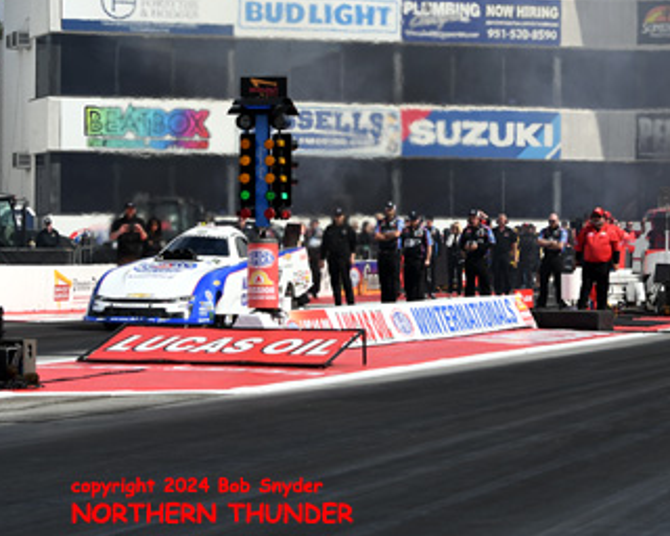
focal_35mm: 154
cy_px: 201
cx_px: 513
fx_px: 3054
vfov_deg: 10.0
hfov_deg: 12.5
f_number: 5.6
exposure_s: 1/1250
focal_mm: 70
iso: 160
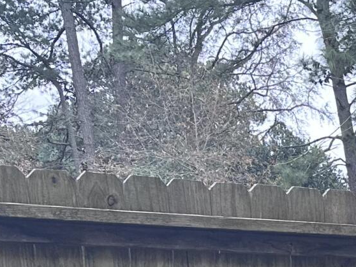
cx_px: 734
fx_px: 1327
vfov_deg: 10.2
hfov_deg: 13.0
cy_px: 608
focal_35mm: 129
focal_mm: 6.86
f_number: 1.78
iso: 80
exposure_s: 1/313
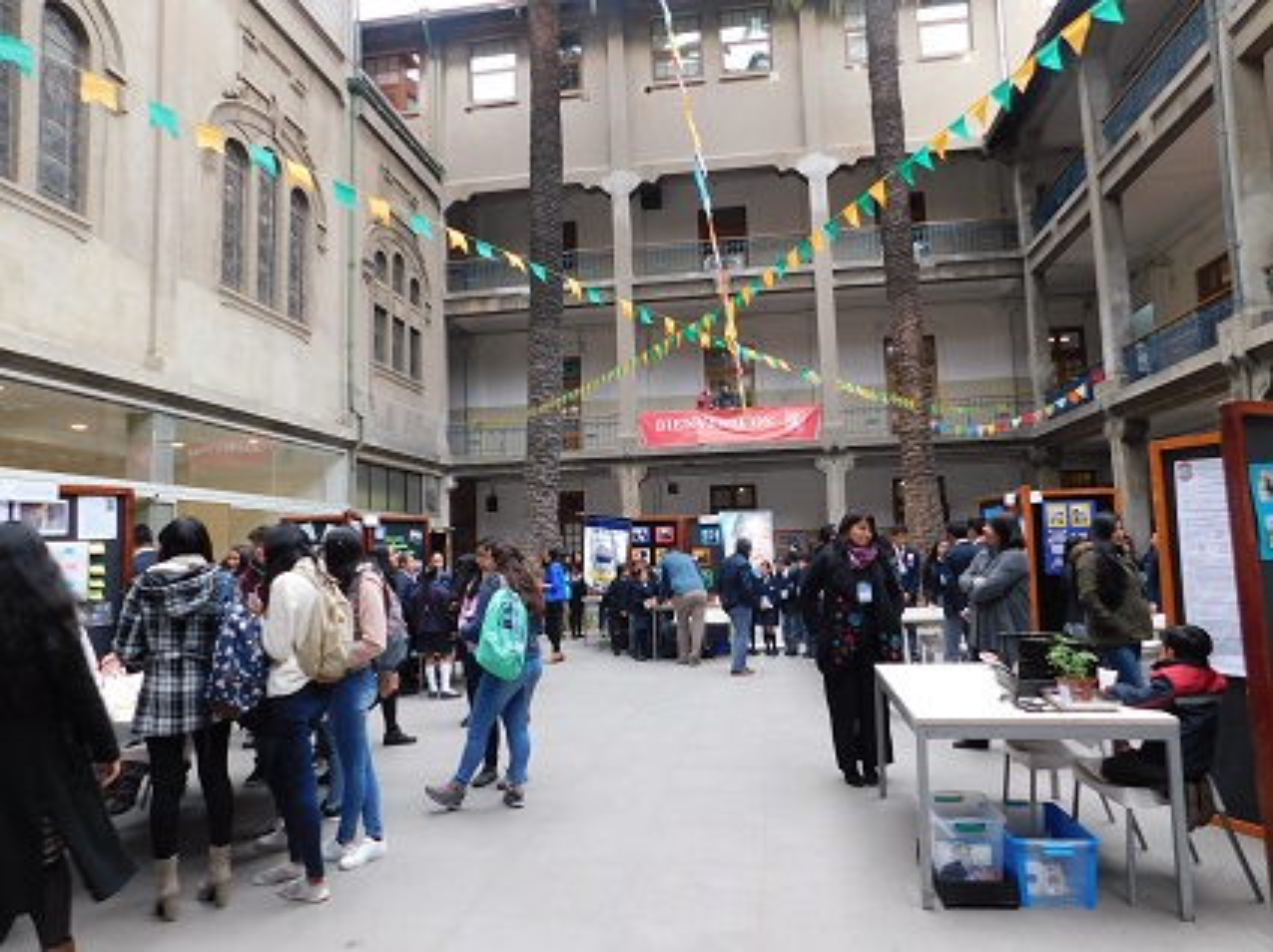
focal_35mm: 23
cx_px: 636
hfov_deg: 74.0
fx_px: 845
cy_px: 476
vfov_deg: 58.8
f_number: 3
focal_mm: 4
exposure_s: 1/80
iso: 125
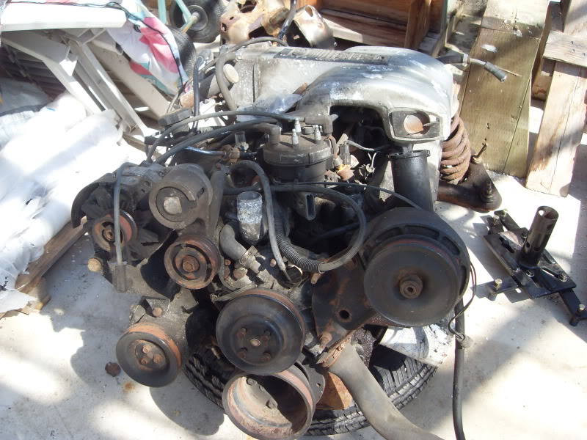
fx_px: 627
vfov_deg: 38.7
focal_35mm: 37
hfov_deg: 50.1
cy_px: 220
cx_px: 294
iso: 80
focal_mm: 6.3
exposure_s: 1/90
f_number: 7
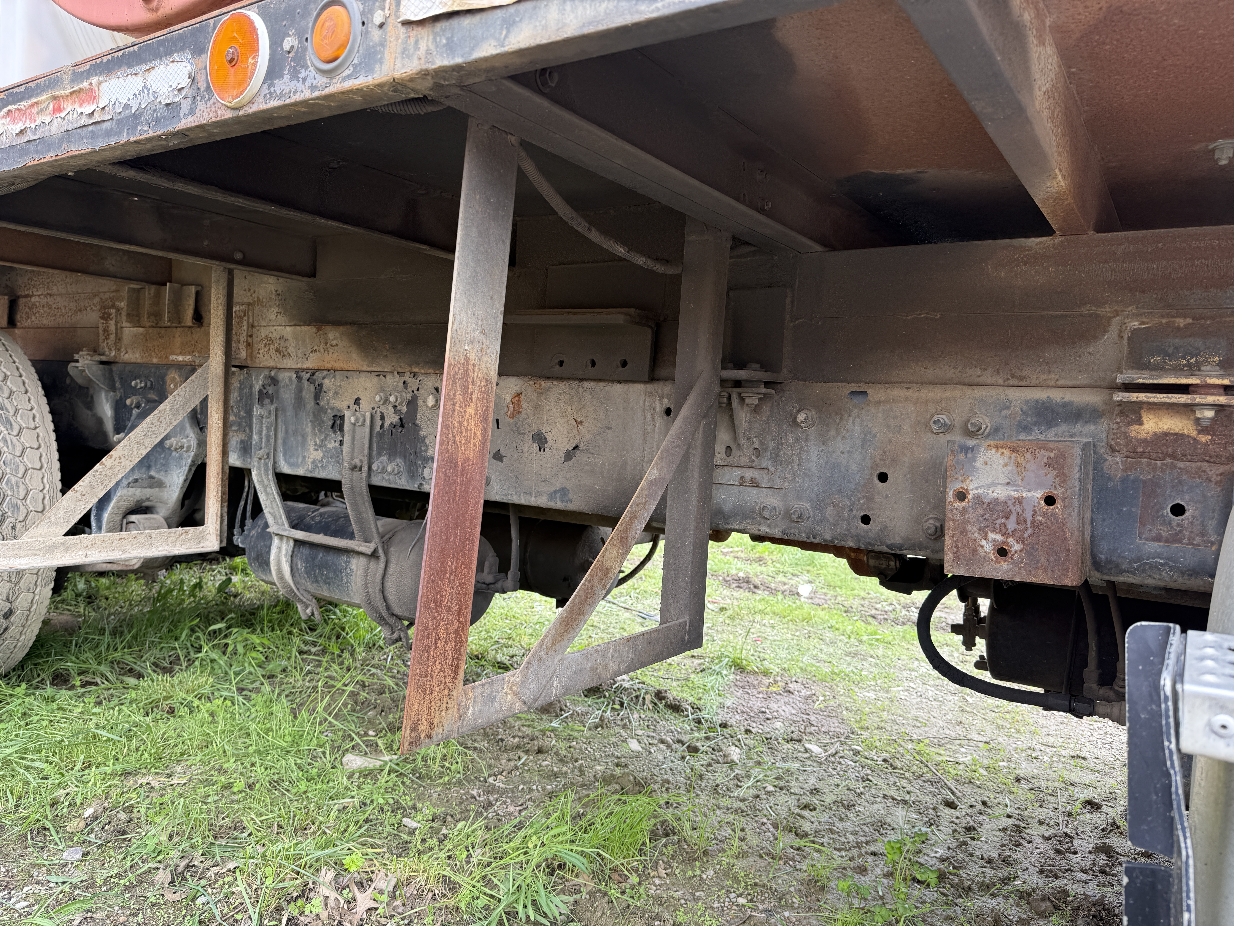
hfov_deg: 71.6
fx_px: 856
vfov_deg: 56.8
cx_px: 617
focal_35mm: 24
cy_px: 463
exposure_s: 1/183
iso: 80
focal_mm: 6.76
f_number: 1.78
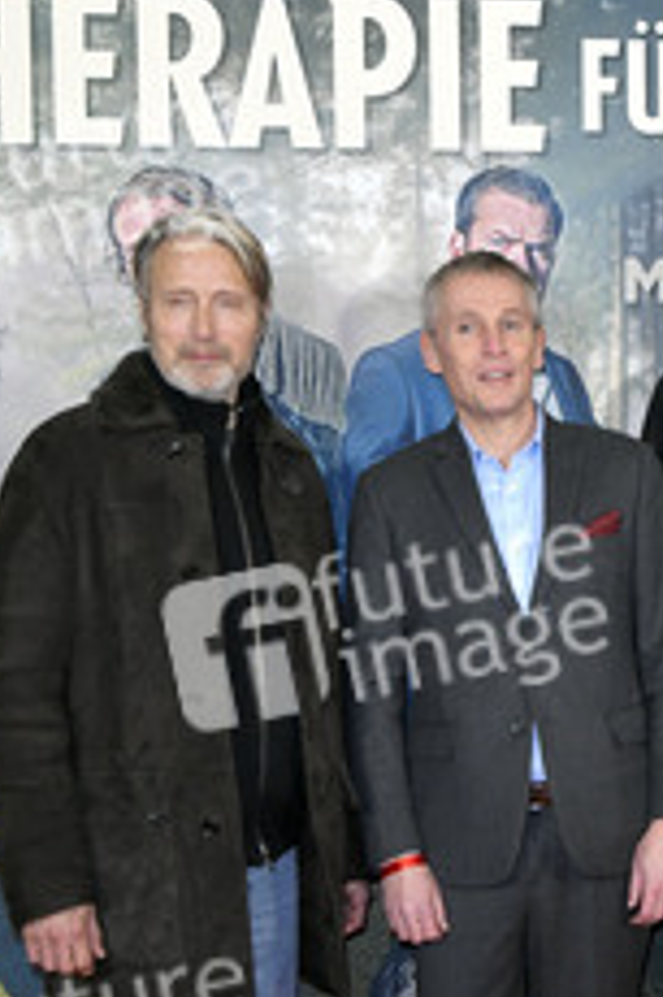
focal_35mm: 66
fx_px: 1826
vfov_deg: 29.6
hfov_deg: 20.4
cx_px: 511
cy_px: 845
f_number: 6.3
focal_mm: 38
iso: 1600
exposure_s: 1/250
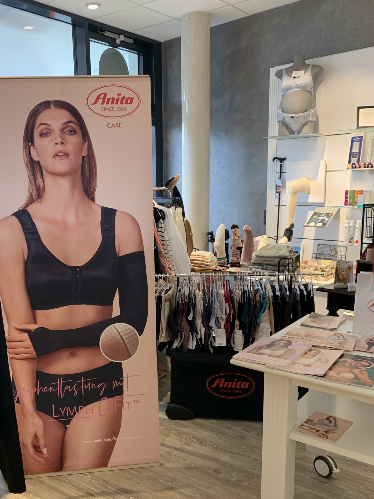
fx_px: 490
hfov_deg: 41.4
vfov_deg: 53.7
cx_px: 136
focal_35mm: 34
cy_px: 288
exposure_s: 1/81
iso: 100
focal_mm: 4.25
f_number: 1.8
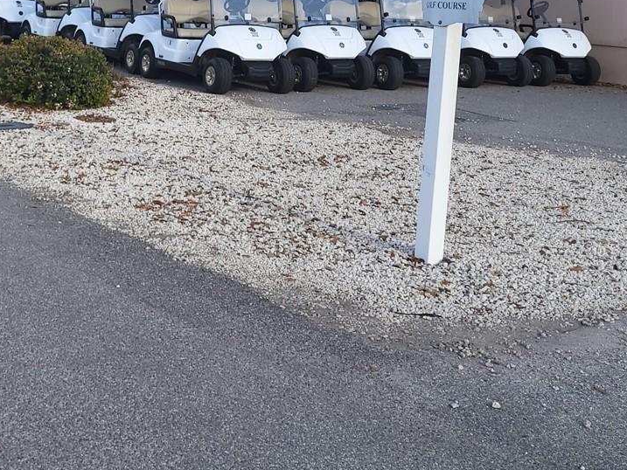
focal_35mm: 58
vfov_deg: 24.3
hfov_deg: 33.0
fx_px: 1051
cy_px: 22
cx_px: 212
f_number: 1.8
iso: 40
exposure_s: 1/1248
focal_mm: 5.4
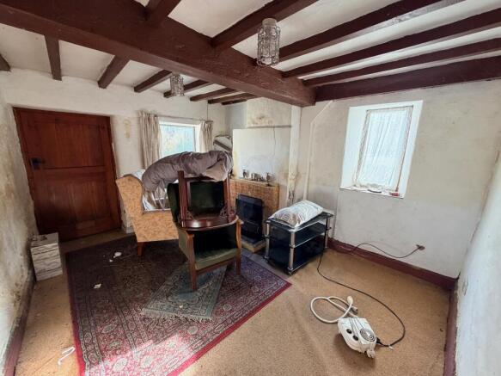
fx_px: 203
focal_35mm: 14
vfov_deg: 85.7
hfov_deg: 102.1
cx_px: 250
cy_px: 188
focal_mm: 2.22
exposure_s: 1/114
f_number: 2.2
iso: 320
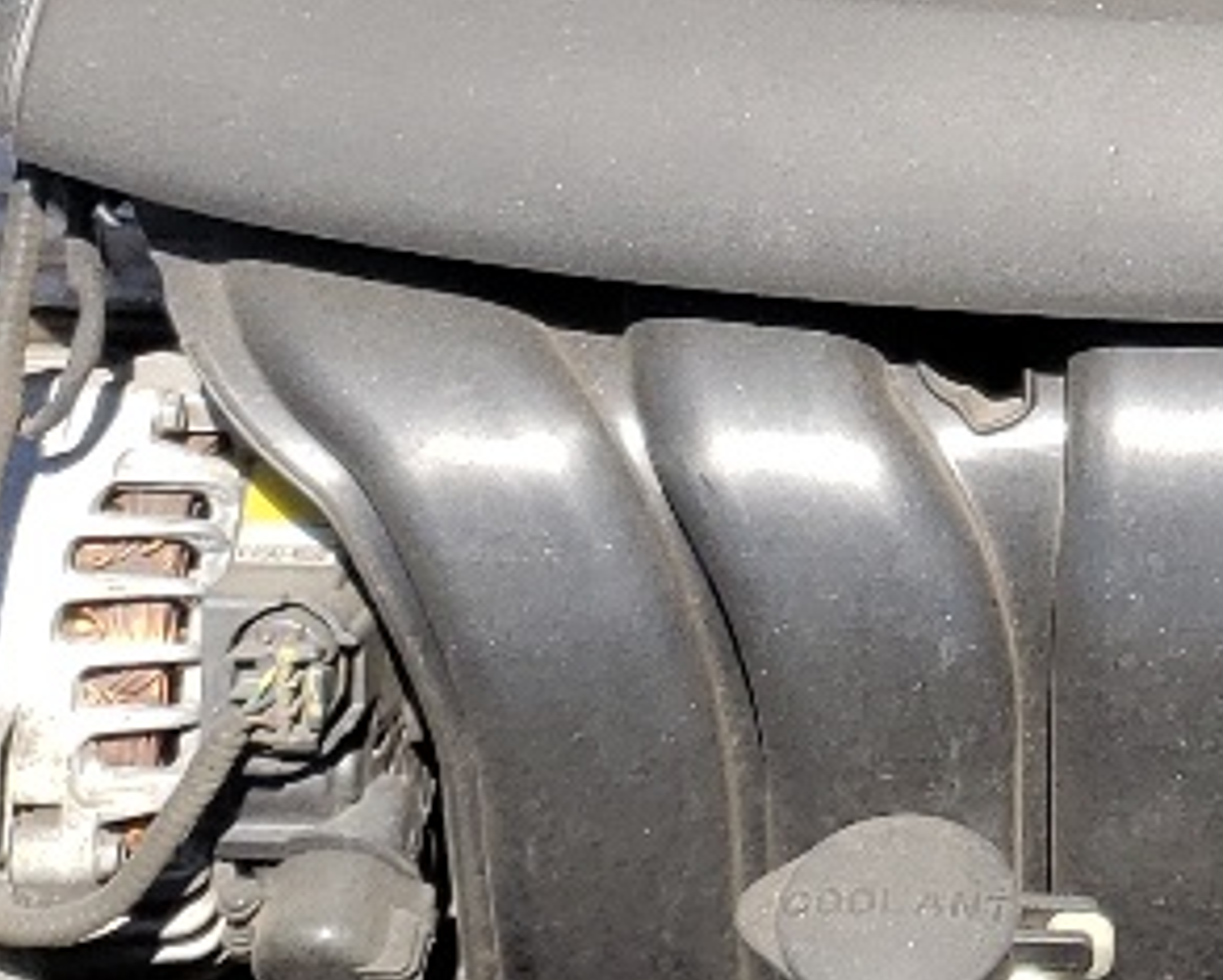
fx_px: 5035
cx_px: 1659
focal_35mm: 139
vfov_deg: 10.9
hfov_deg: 13.3
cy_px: -243
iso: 50
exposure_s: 1/1250
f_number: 1.5
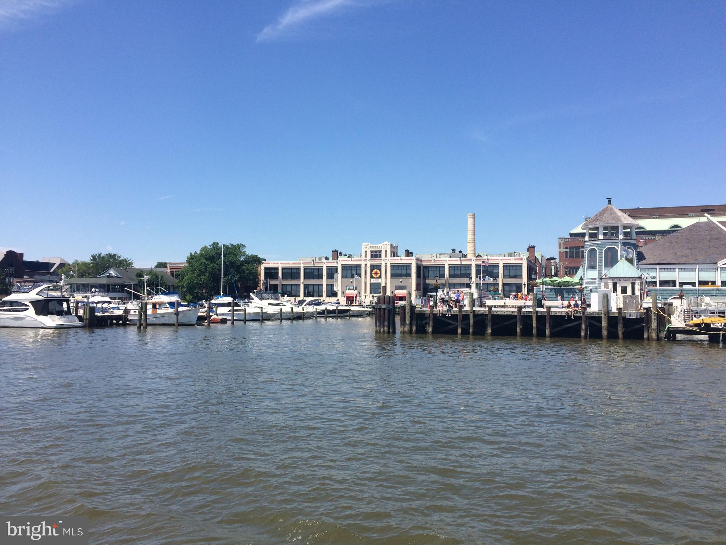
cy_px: 272
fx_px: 608
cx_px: 363
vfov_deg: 48.2
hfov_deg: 61.7
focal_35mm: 29
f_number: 2.2
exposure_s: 1/2283
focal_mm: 4.15
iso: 32
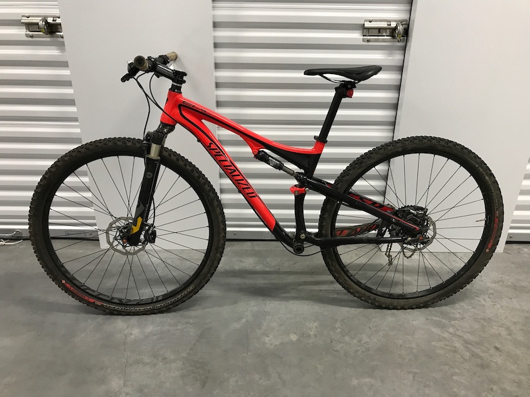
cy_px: 198
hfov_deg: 63.4
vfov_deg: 49.7
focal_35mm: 28
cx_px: 265
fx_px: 429
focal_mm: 3.99
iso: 40
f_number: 1.8
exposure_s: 1/24
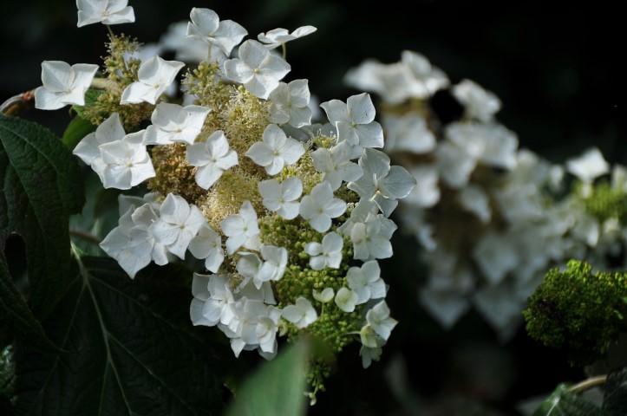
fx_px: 5218
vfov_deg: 4.6
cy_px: 208
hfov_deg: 6.9
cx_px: 314
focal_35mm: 300
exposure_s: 1/640
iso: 200
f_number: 6.3
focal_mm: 200
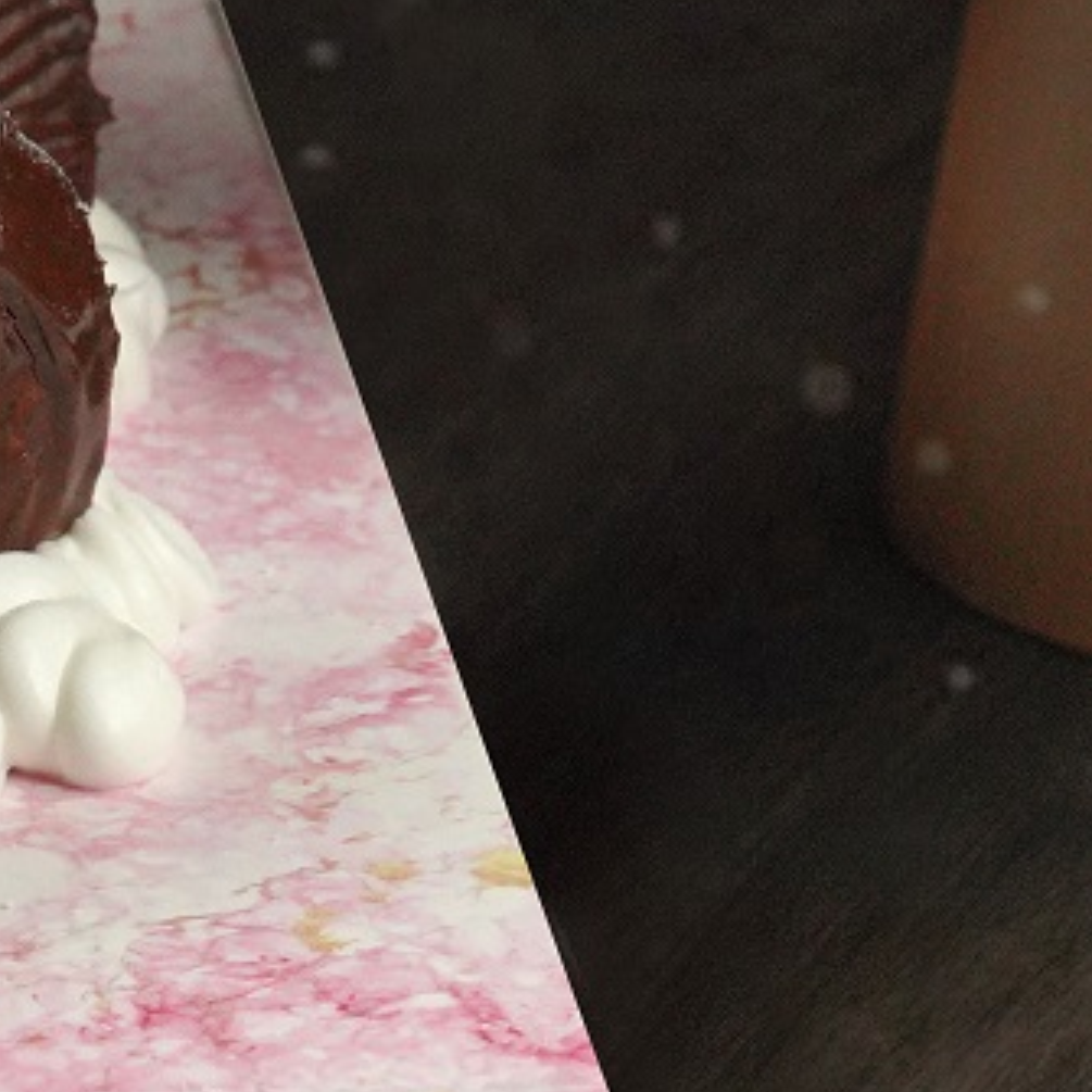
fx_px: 11778
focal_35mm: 330
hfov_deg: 5.3
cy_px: -784
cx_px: -88
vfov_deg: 5.2
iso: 1000
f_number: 9
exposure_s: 1/200
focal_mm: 65
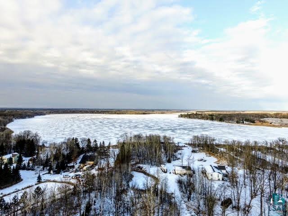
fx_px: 166
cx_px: 144
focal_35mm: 20
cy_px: 108
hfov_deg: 81.7
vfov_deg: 66.0
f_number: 2.8
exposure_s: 1/176
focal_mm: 3.61
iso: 100
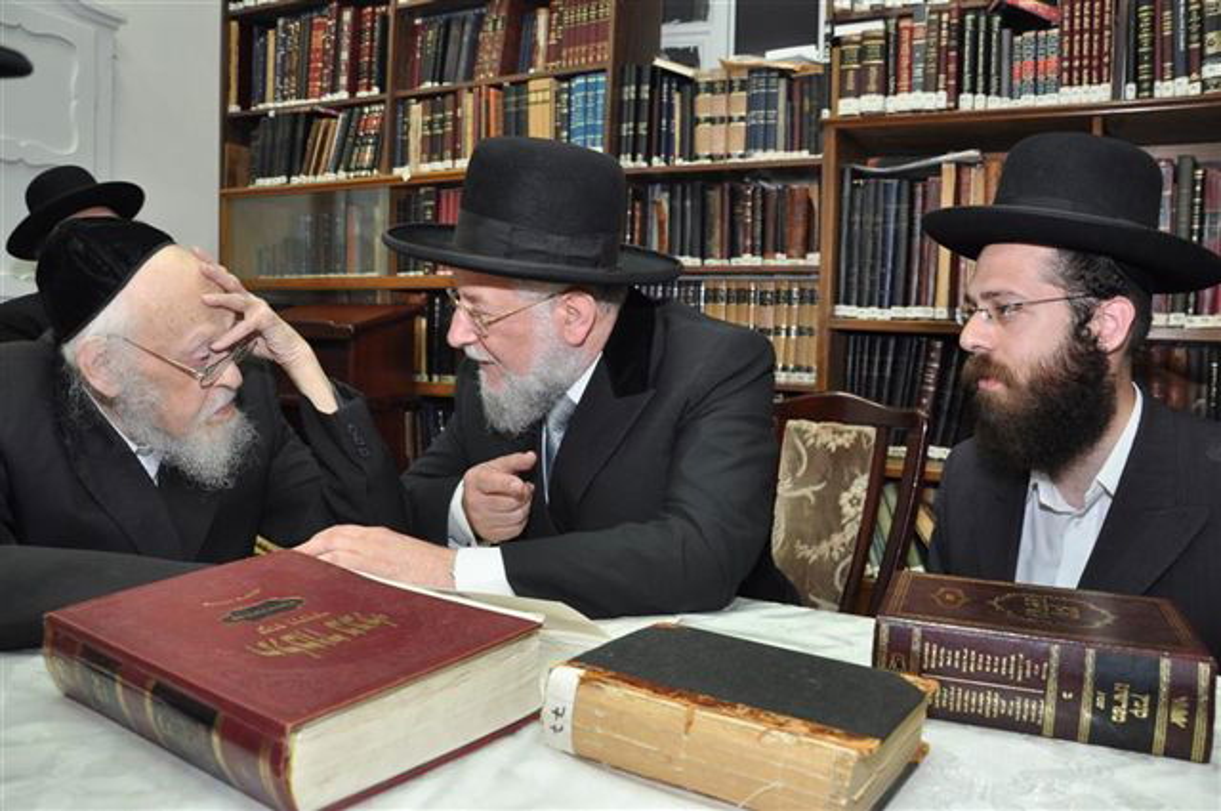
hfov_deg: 67.4
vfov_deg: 47.8
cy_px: 406
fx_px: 915
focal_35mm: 27
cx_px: 610
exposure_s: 1/60
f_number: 5
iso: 640
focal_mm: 18
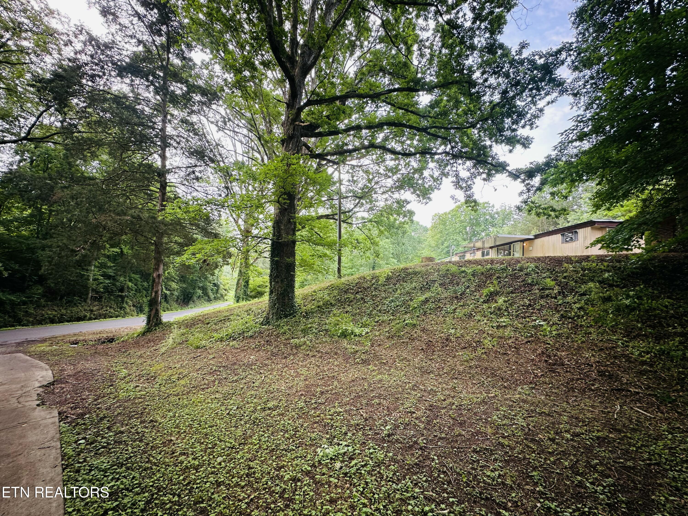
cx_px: 344
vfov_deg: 85.7
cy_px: 258
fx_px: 278
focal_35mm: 14
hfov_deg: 102.1
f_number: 2.2
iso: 64
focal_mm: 2.22
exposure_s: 1/99
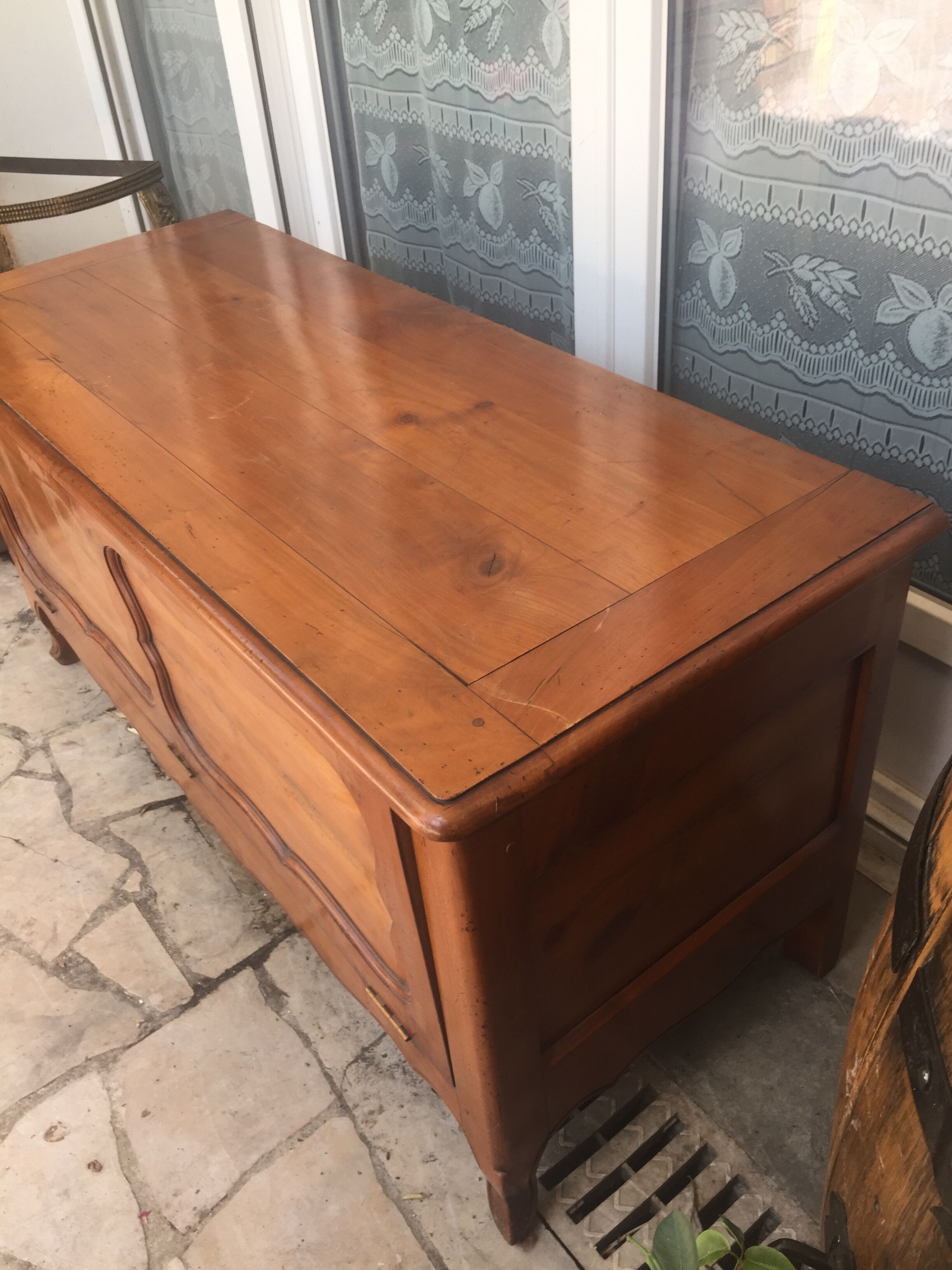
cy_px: 635
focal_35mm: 29
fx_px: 1063
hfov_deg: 48.2
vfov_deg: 61.7
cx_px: 476
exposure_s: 1/226
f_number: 2.2
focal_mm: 4.15
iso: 32
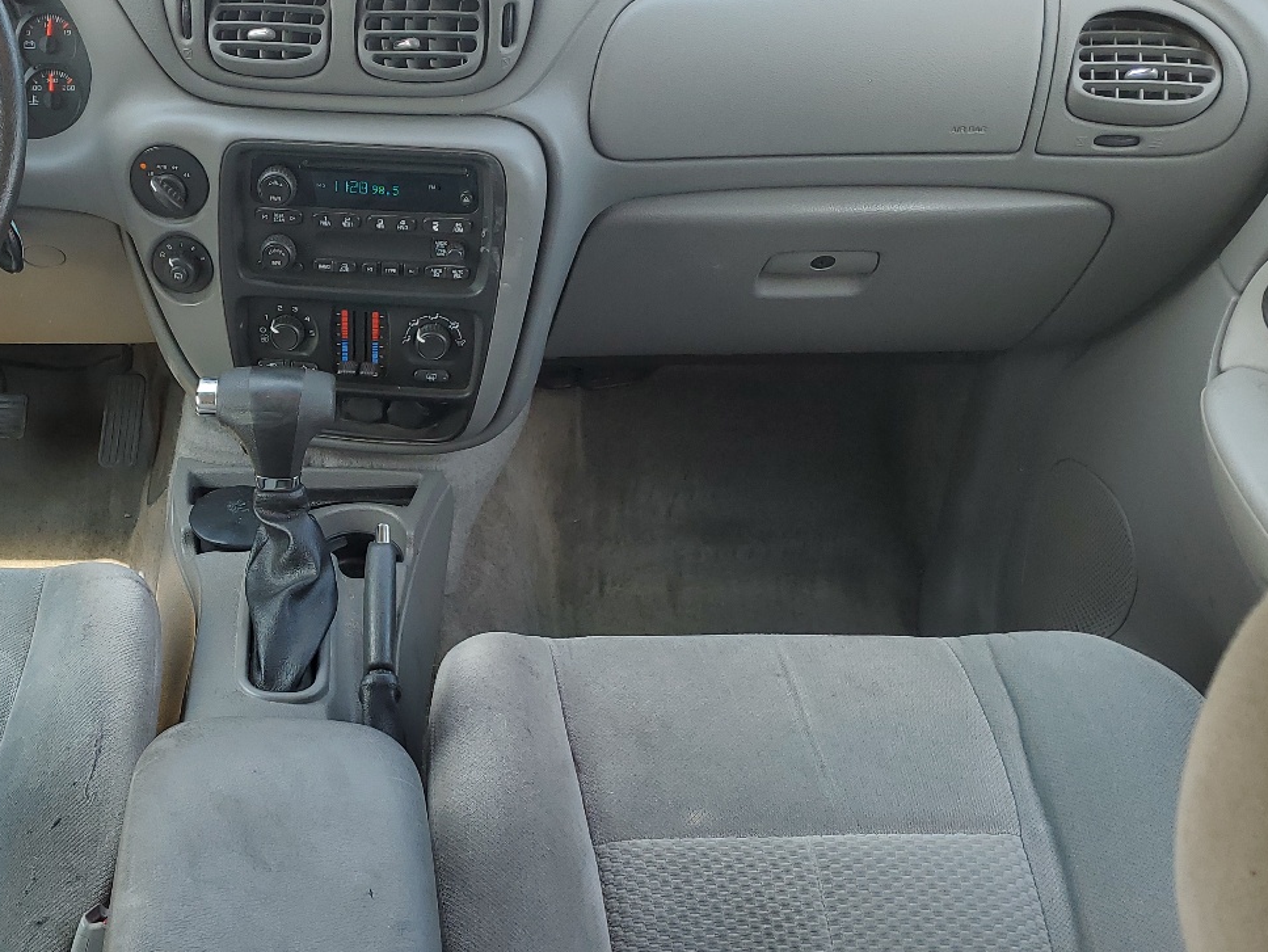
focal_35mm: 43
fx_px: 1576
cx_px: 287
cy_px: 587
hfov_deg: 42.2
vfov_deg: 33.5
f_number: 1.5
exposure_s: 1/227
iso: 50
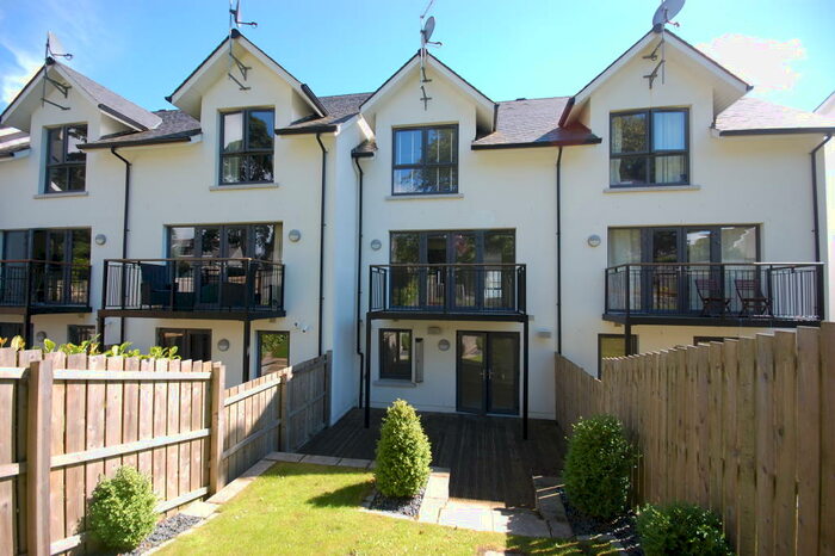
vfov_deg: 77.3
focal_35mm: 15
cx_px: 418
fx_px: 348
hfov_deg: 100.4
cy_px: 278
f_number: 6.3
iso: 200
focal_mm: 10
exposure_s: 1/160
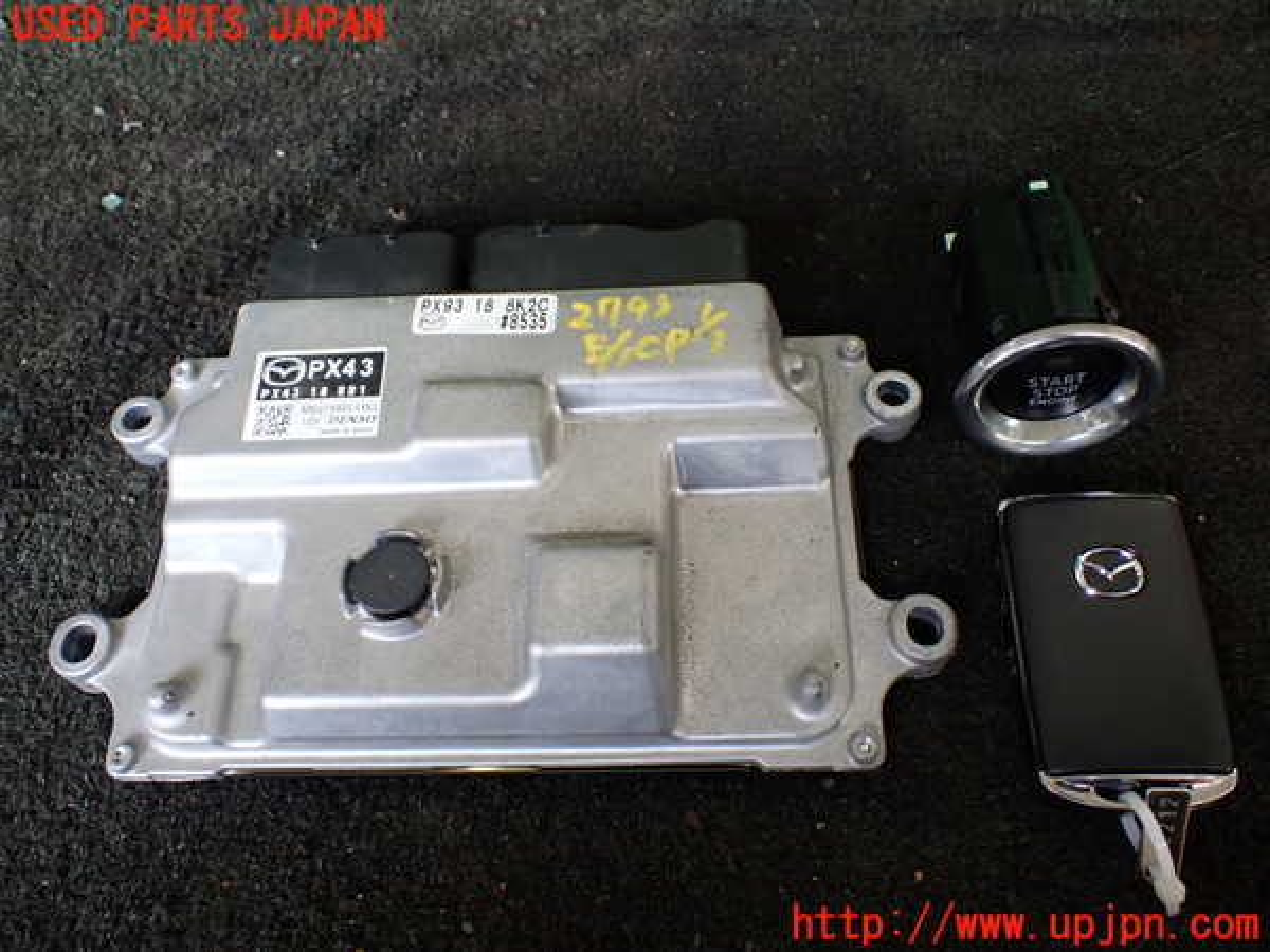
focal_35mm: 30
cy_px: 476
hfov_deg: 60.0
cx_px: 635
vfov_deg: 46.8
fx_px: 1101
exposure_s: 1/125
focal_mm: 5.4
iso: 250
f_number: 2.3
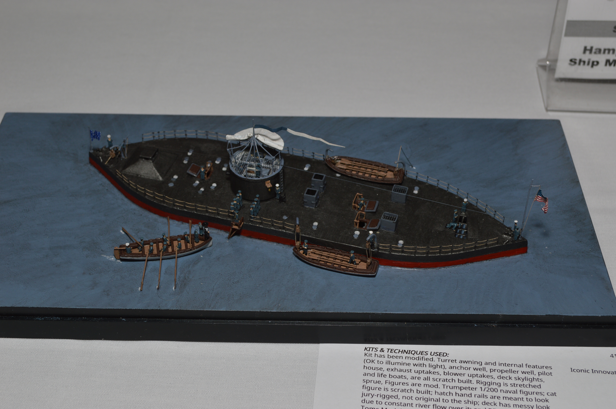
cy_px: 204
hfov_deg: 37.9
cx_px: 308
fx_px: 898
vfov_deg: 25.7
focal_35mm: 52
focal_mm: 35
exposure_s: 1/60
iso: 100
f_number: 8
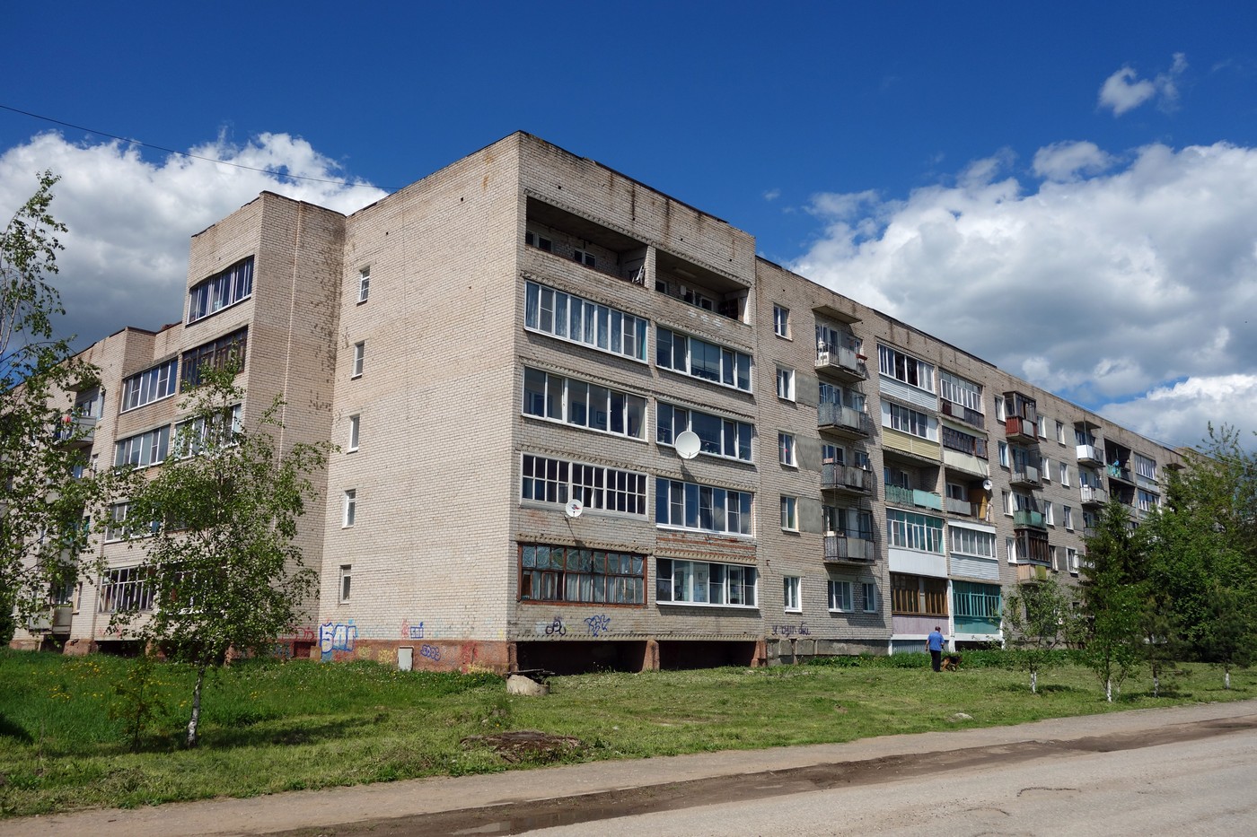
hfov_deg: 65.5
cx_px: 628
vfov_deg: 46.4
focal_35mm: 28
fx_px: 977
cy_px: 418
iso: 125
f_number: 6.3
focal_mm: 10.4
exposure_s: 1/800
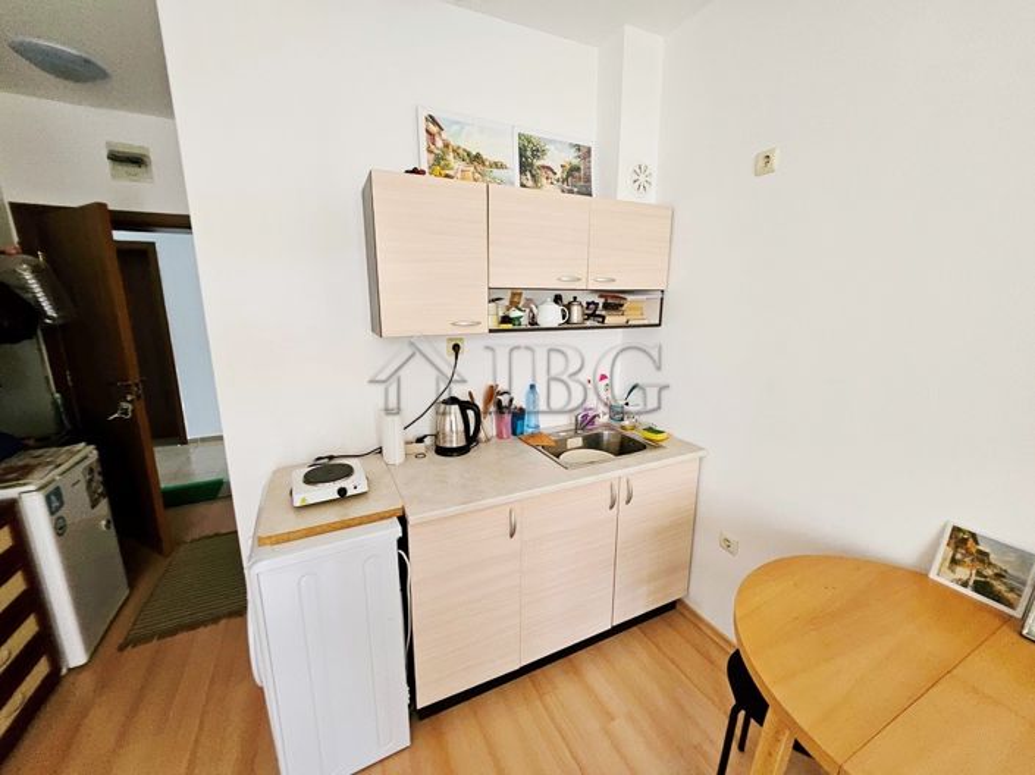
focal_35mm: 13
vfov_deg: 89.9
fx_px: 388
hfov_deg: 106.2
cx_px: 518
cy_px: 388
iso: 320
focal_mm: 1.7
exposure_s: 1/33
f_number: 2.2
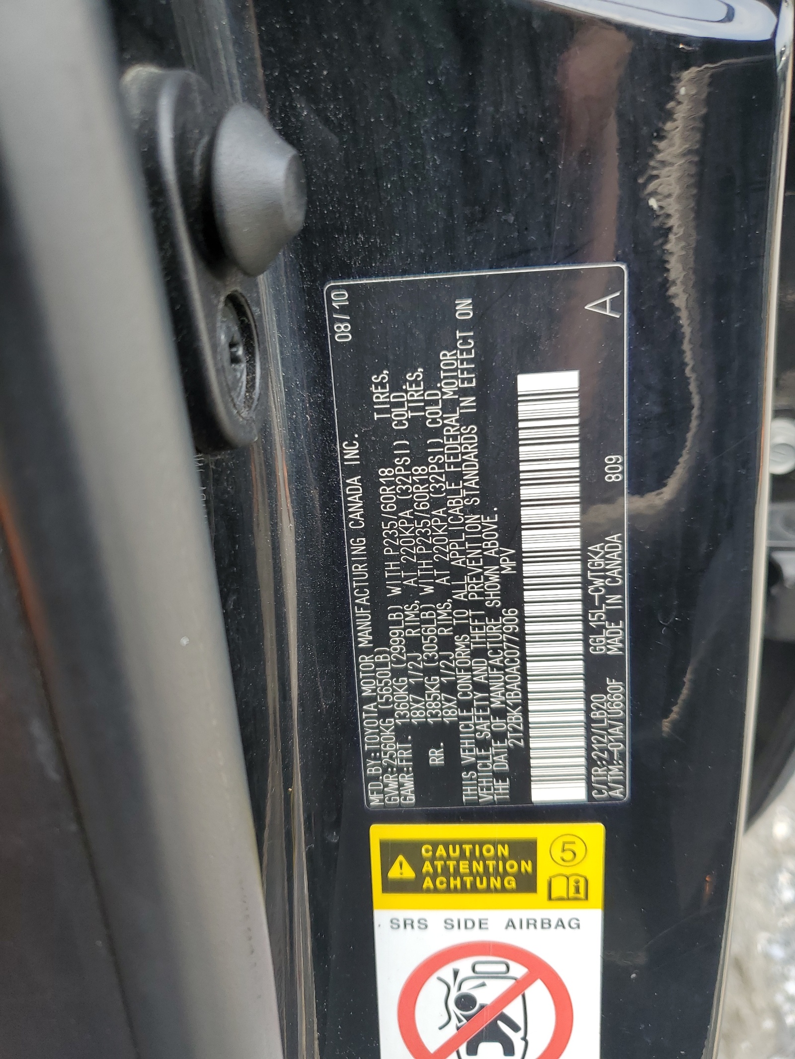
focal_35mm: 26
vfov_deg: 67.3
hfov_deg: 53.1
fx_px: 796
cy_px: 530
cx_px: 398
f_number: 1.5
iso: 50
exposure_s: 1/189
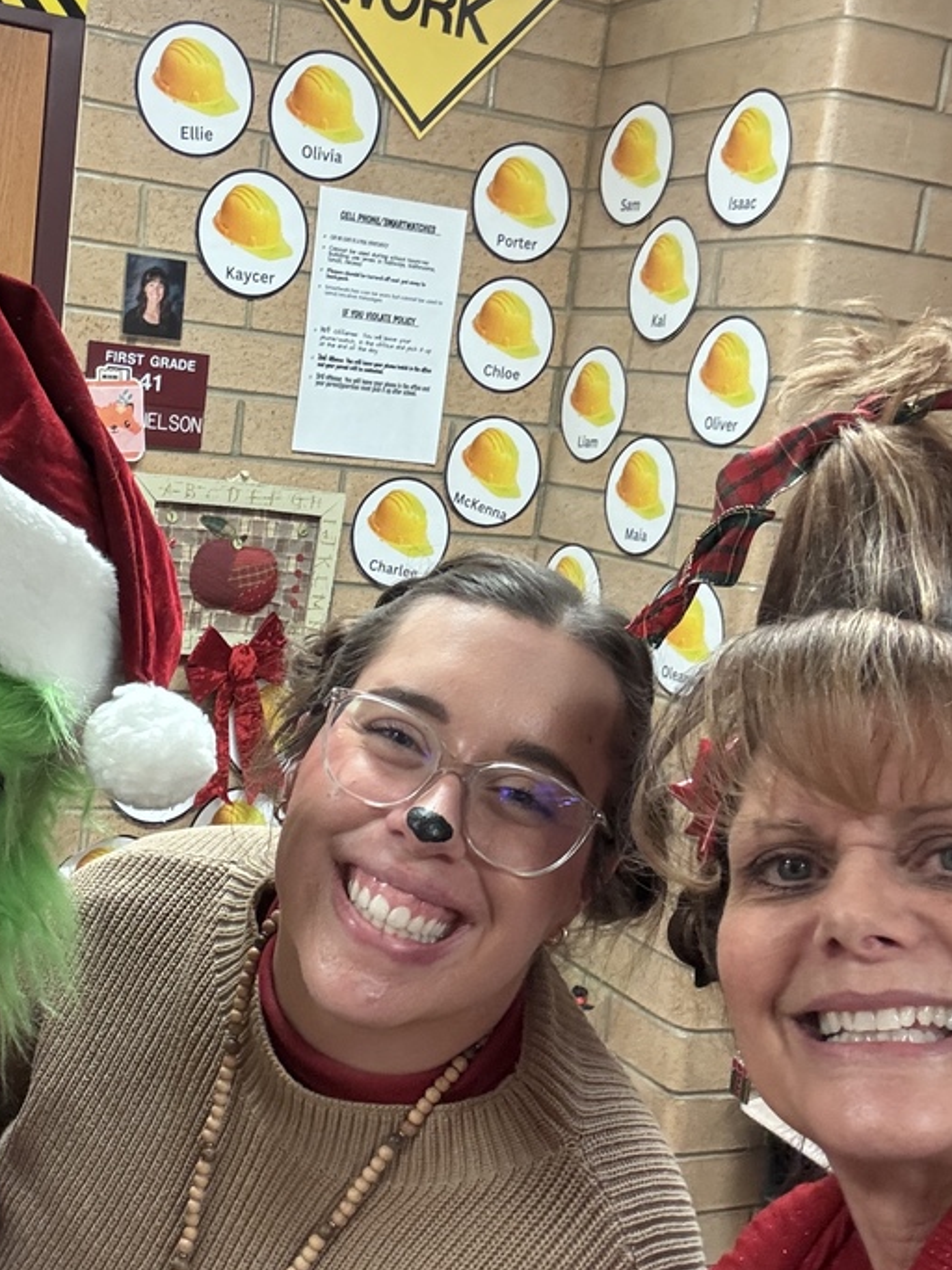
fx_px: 1651
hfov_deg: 31.9
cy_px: 664
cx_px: 303
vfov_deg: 42.1
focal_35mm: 45
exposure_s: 1/40
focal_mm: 2.69
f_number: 1.9
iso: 320
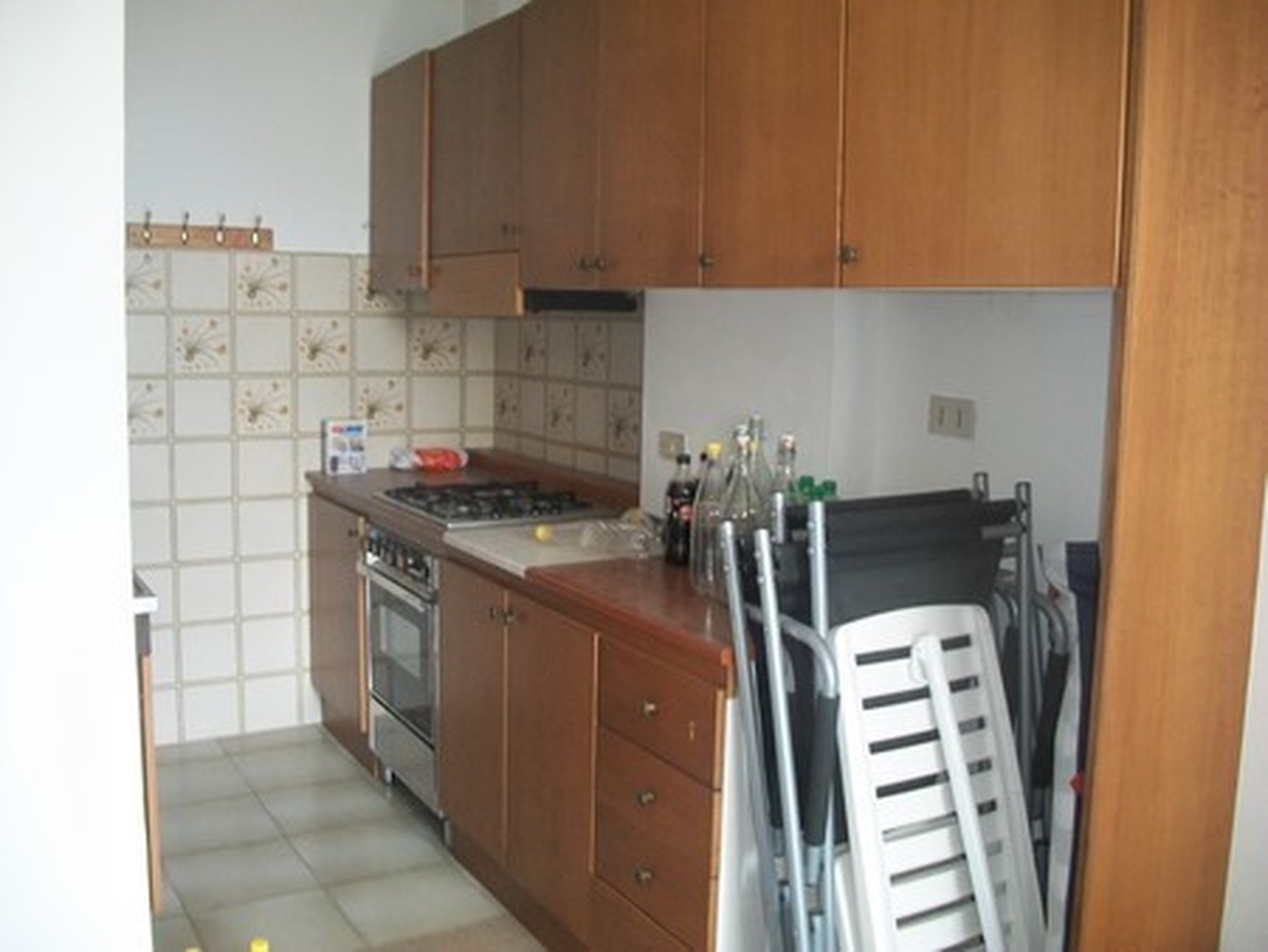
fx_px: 1173
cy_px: 476
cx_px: 634
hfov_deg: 56.8
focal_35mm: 32
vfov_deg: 44.2
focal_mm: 5.7
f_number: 2.9
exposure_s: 1/30
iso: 240
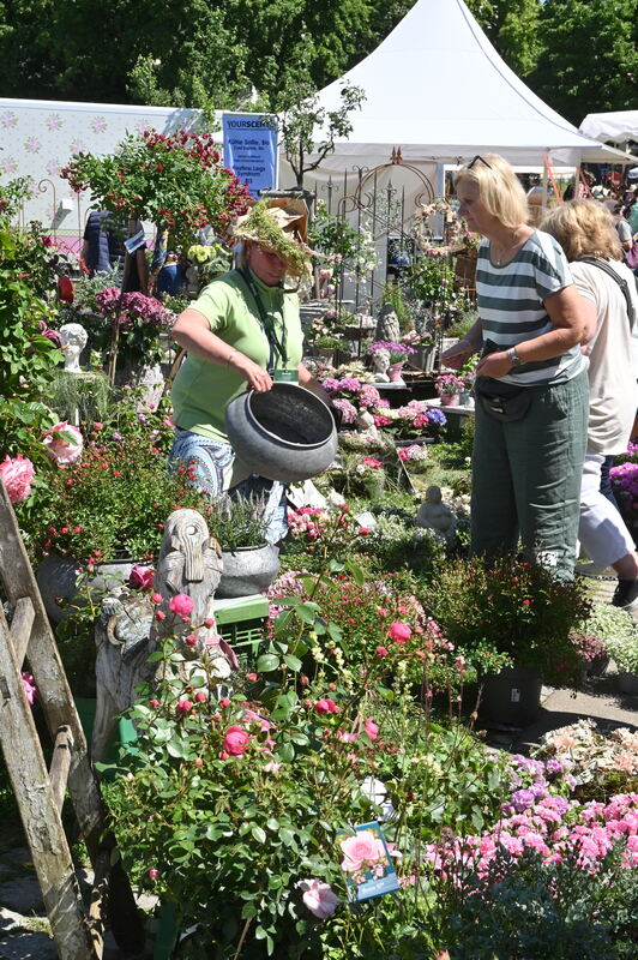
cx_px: 319
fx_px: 1598
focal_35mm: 60
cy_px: 480
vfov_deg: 33.4
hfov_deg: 22.6
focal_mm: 60
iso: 400
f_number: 14
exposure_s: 1/160
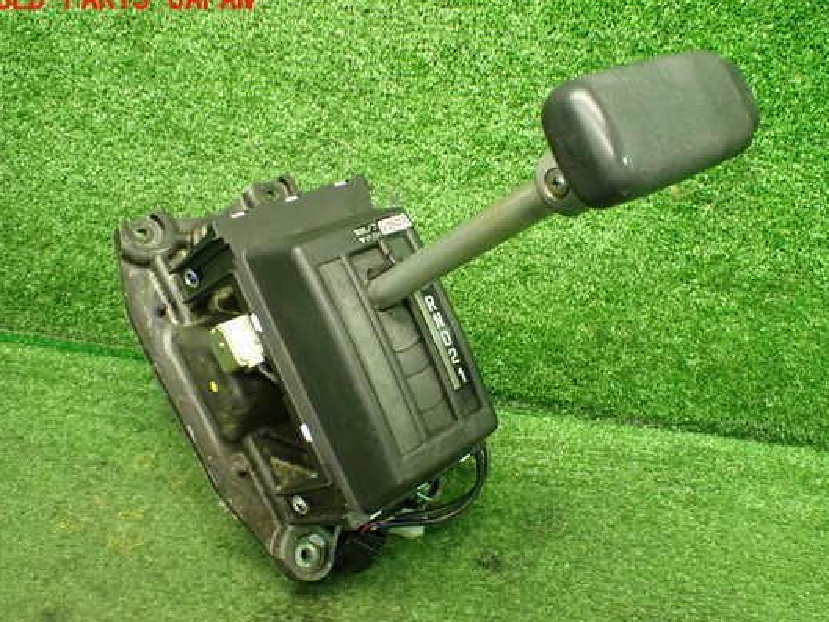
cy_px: 332
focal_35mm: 34
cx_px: 439
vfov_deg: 41.8
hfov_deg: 53.9
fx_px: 814
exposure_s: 1/60
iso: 800
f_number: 2.3
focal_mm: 5.4
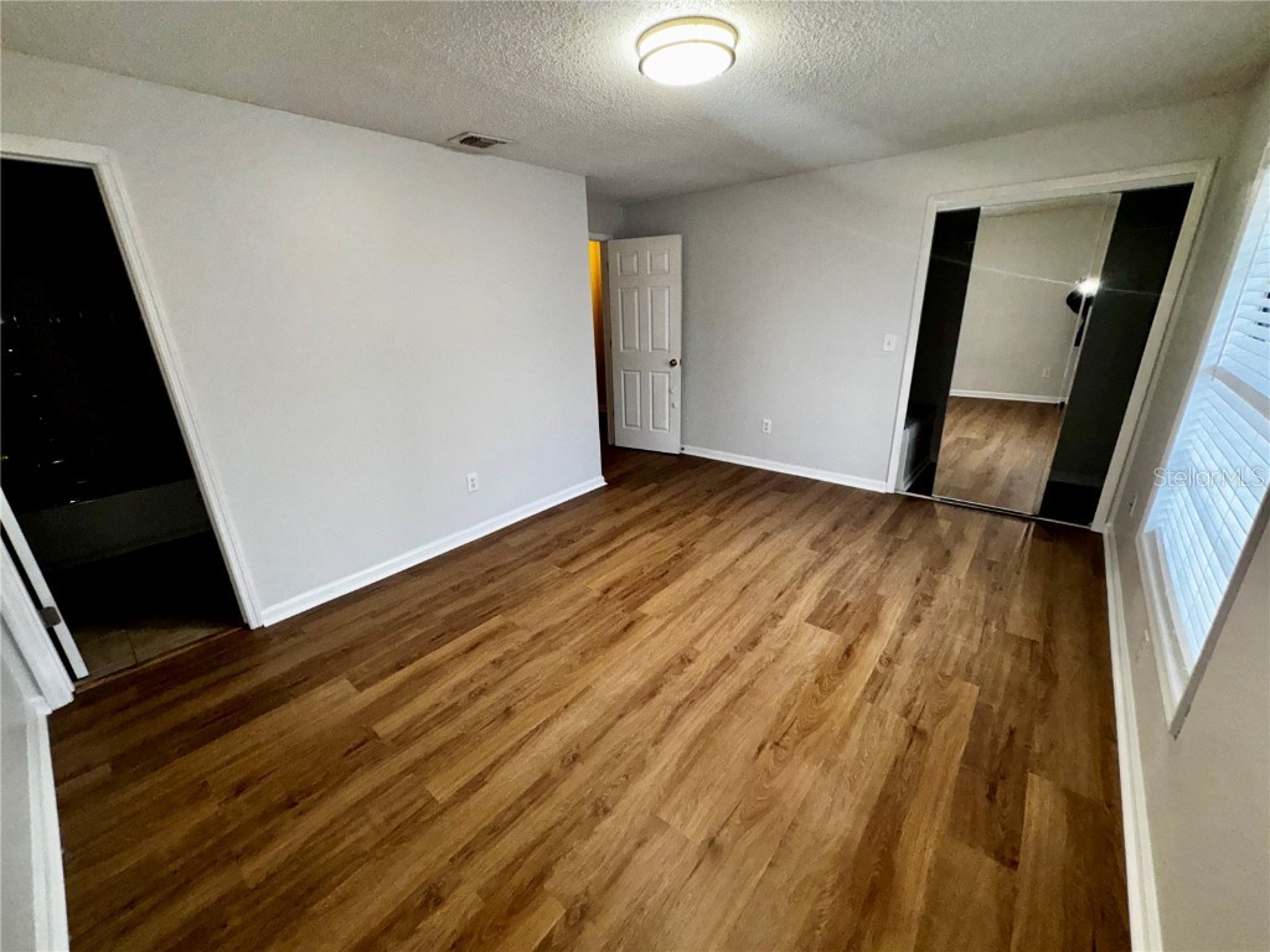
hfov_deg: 102.1
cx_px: 635
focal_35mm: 14
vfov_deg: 85.7
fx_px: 514
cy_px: 476
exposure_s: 1/60
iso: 160
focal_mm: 2.22
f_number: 2.2
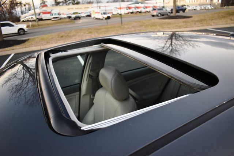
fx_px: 176
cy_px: 78
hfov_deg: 67.4
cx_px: 117
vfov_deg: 48.0
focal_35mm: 27
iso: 800
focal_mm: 18
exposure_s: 1/125
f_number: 3.5
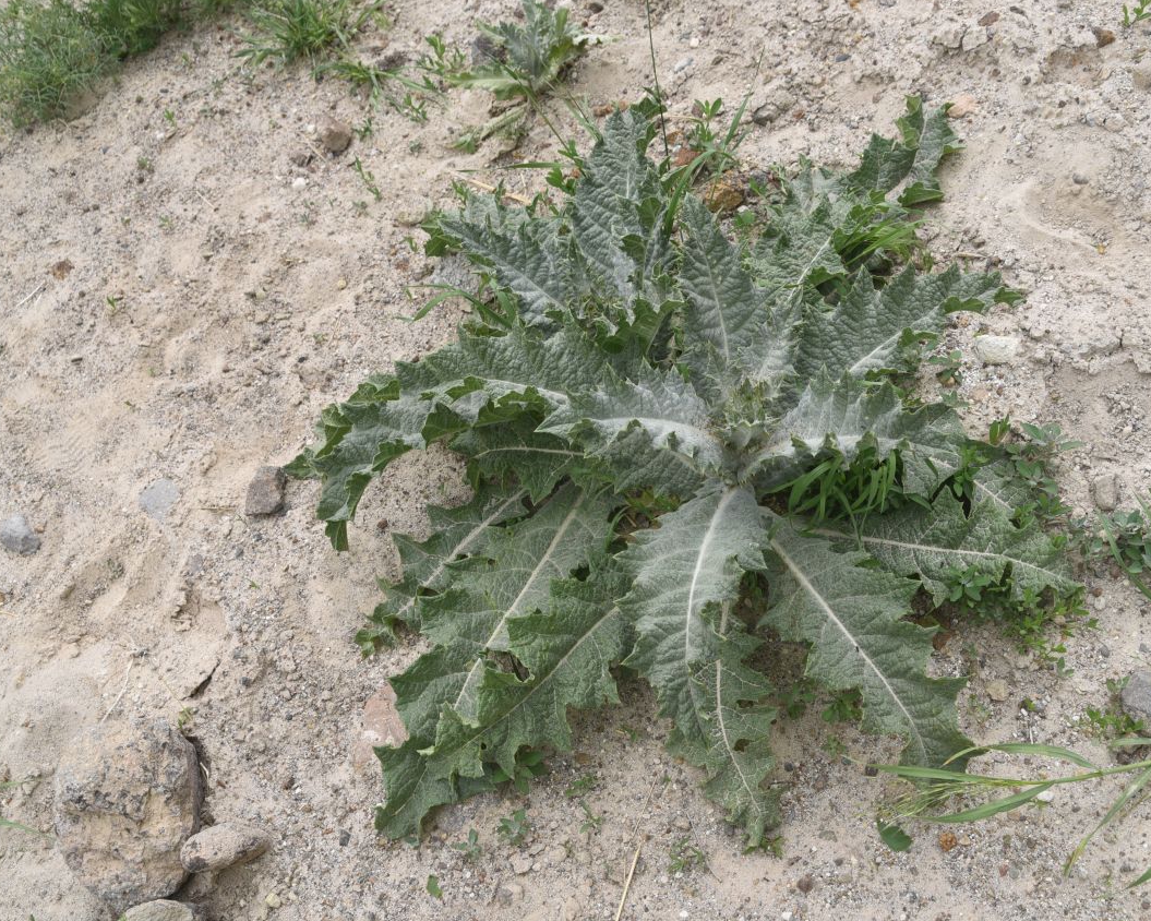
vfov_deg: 40.1
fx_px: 1260
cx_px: 647
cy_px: 469
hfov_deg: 49.0
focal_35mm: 37
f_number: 7.1
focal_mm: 32
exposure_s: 1/100
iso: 200
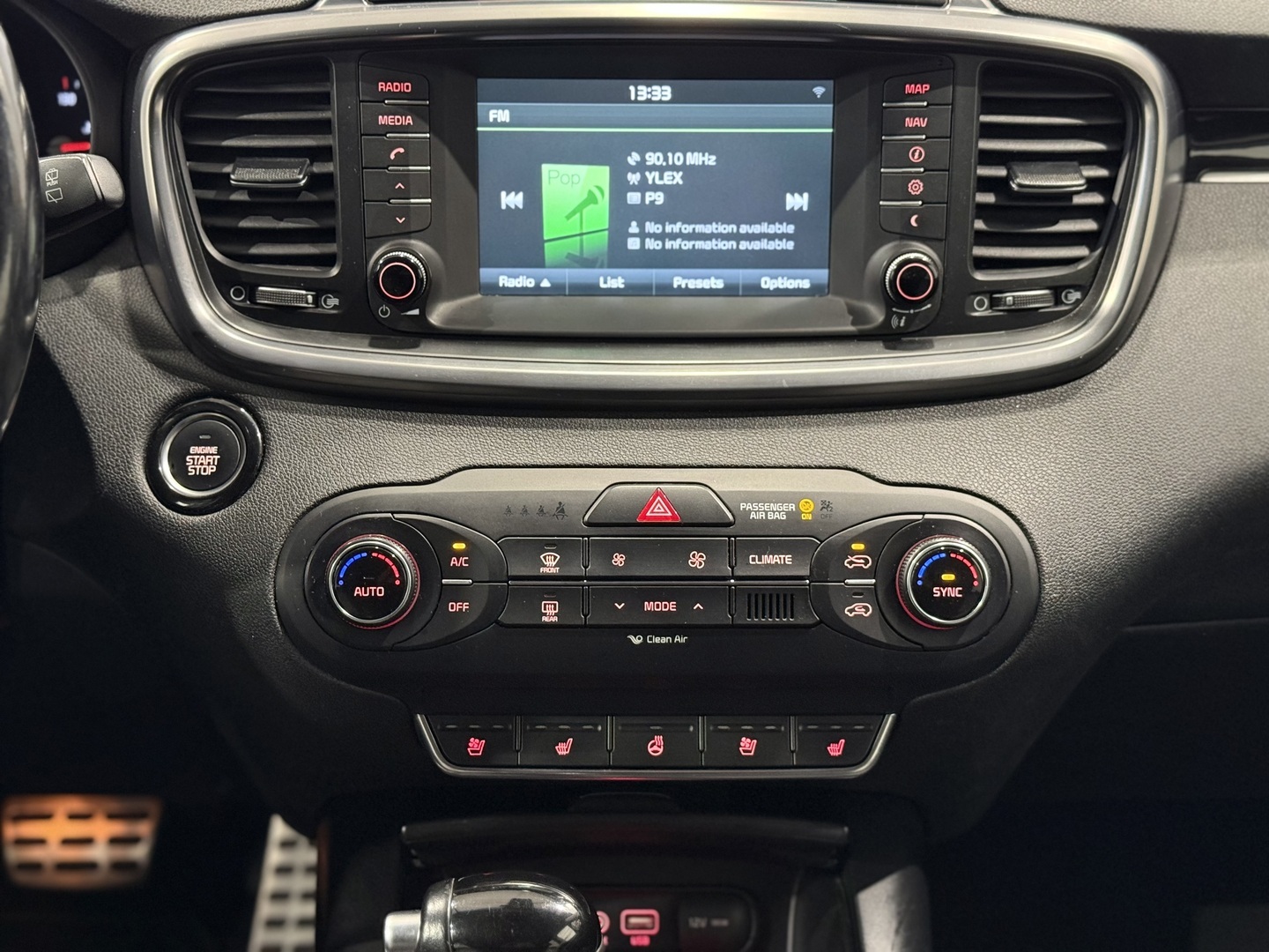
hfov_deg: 39.7
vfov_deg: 30.3
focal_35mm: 48
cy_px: 476
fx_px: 1760
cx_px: 634
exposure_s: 1/33
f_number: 1.78
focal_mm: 6.76
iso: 320
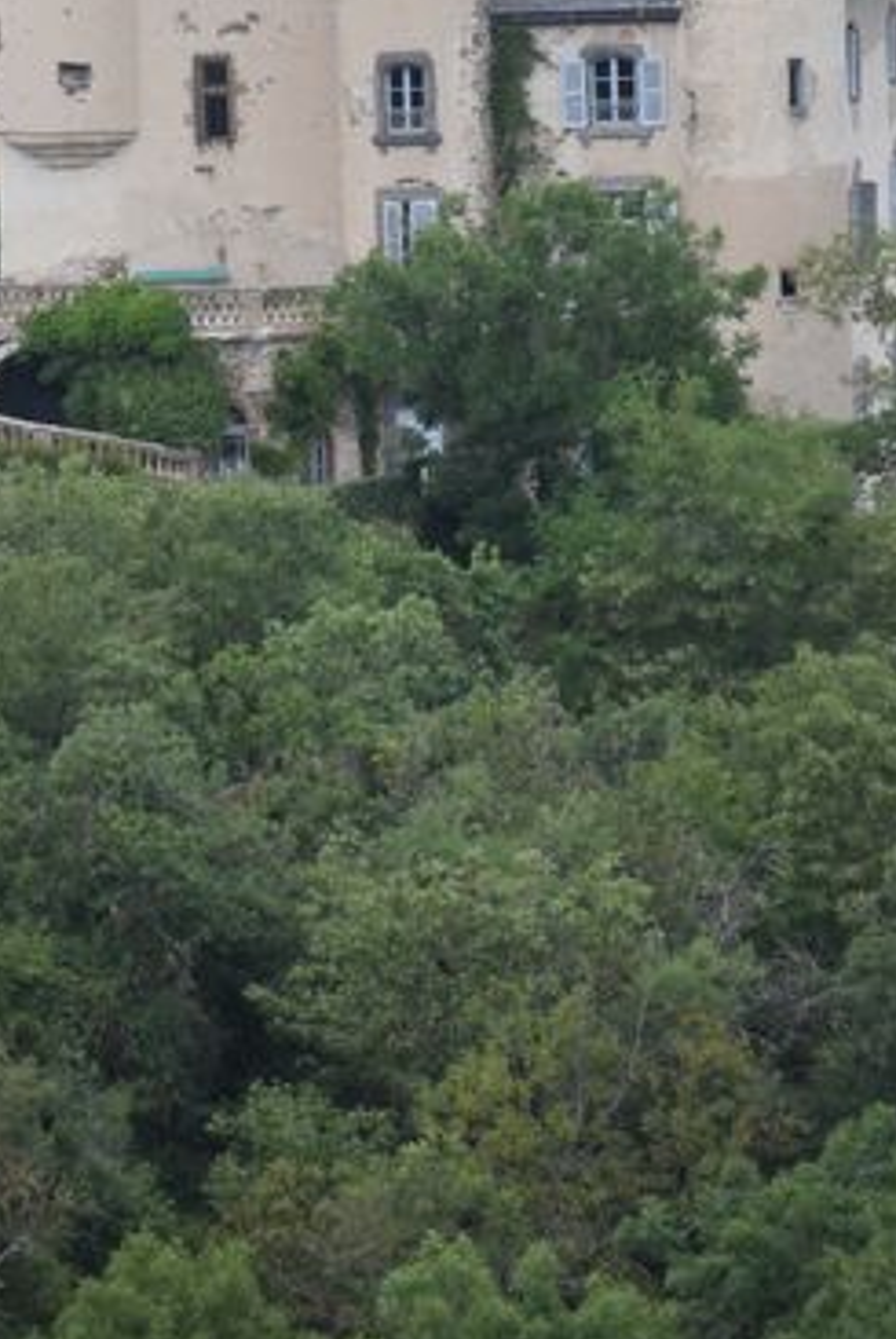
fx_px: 21330
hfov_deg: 2.4
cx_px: 302
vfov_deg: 3.6
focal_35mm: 573
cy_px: 256
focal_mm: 200
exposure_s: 1/1000
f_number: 5.6
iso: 640
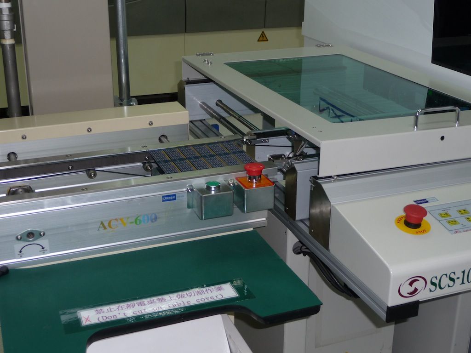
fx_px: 680
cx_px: 236
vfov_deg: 29.1
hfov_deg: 38.2
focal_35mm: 50
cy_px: 176
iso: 100
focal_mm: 8.5
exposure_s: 1/30
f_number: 4.2
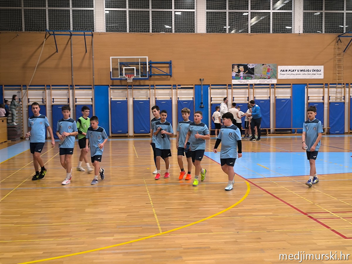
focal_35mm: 46
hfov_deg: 41.2
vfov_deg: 31.5
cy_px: 132
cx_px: 176
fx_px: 468
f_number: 1.65
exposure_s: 1/50
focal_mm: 6.14
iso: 500
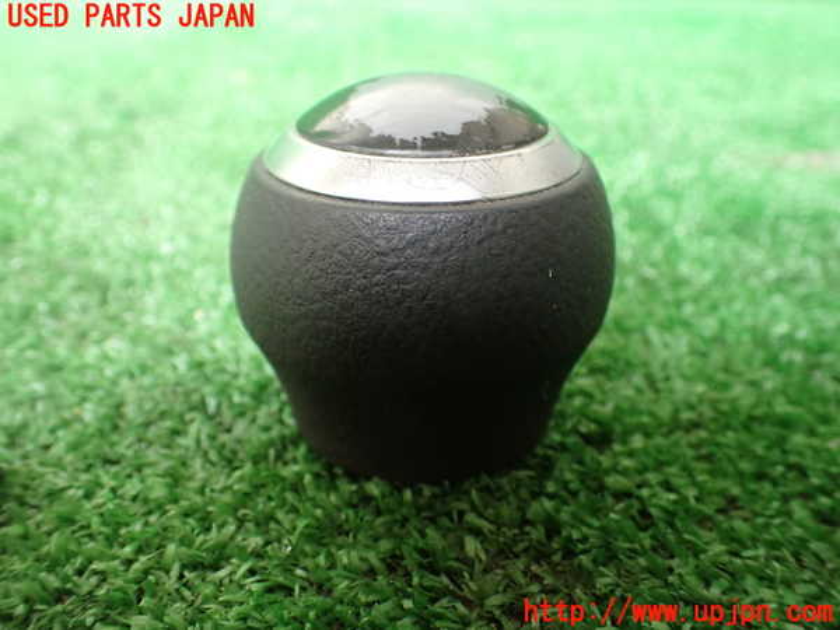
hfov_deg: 60.0
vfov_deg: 46.8
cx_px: 420
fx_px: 728
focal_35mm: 30
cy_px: 315
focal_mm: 5.4
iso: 800
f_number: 2.3
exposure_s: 1/80
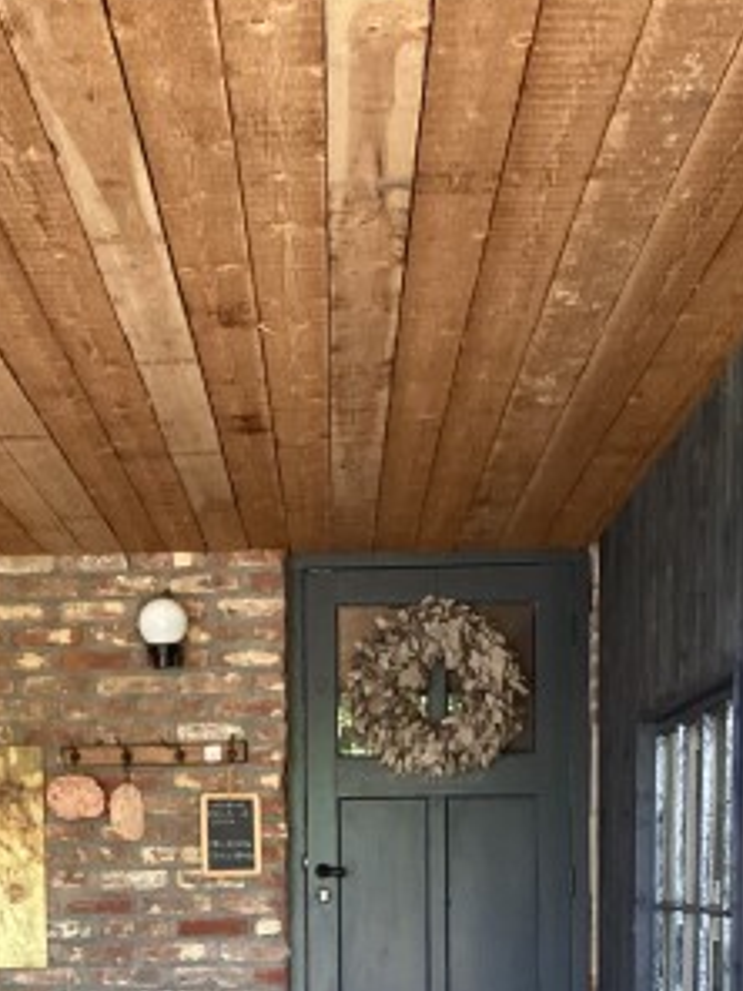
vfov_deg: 27.5
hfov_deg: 21.7
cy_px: 968
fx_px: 1917
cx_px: 174
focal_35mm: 67
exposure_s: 1/60
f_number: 2.4
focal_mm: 3.3
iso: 100
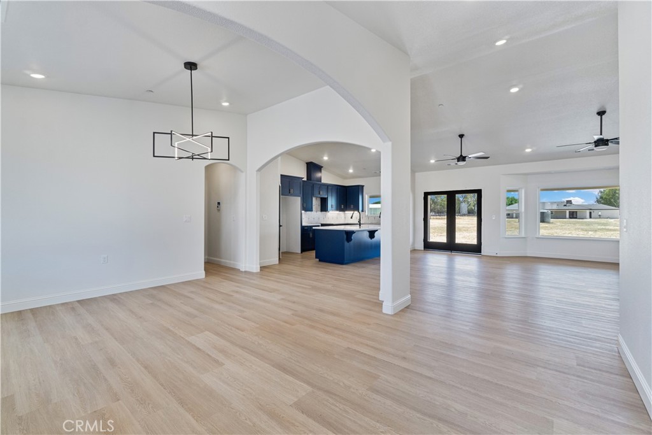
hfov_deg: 100.4
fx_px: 272
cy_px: 218
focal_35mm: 15
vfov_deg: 77.3
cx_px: 326
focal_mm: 10
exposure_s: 1/30
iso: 640
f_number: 8
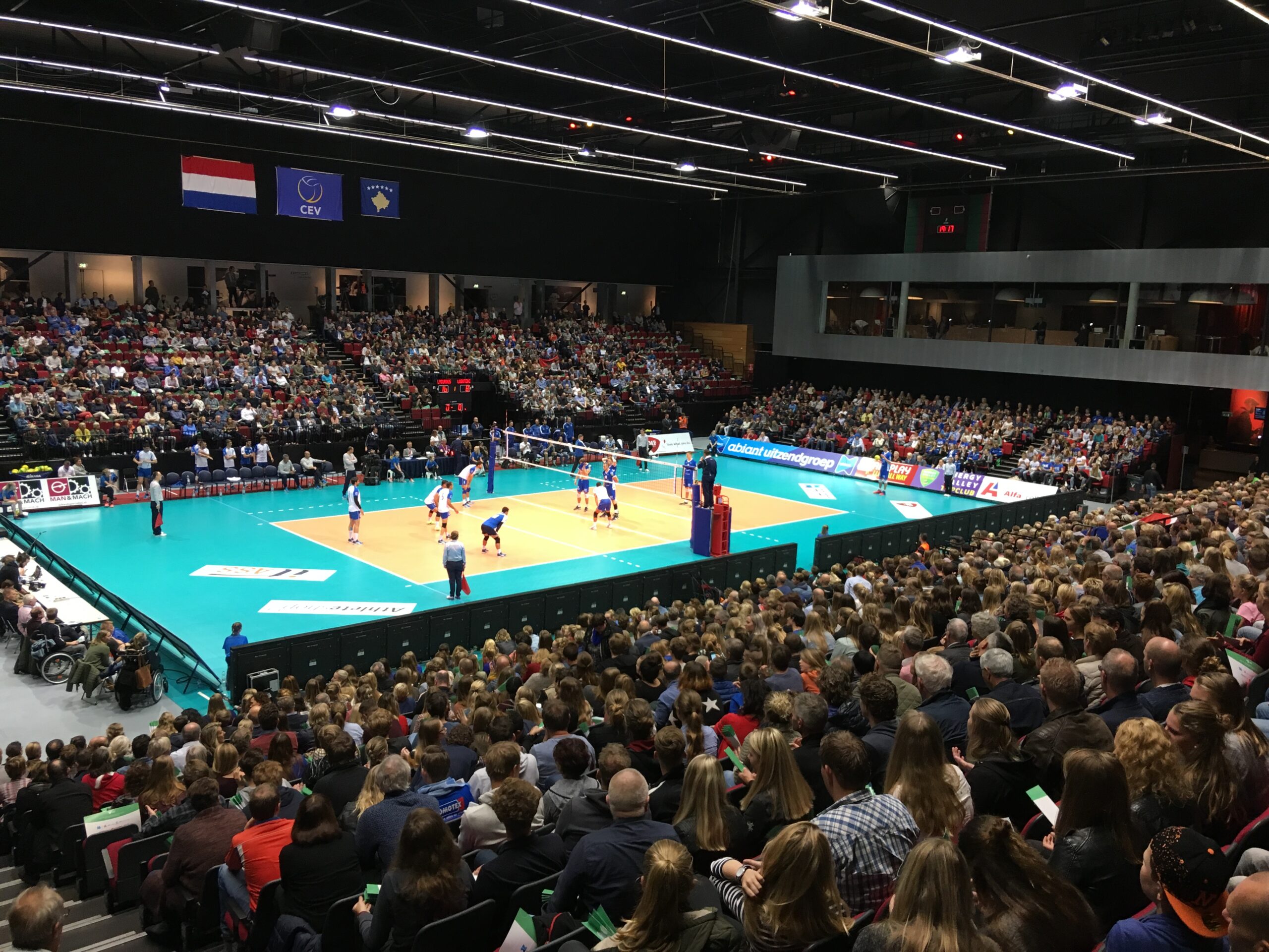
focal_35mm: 29
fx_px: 1063
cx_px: 634
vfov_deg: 48.2
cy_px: 476
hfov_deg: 61.7
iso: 50
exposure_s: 1/33
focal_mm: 4.15
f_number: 2.2
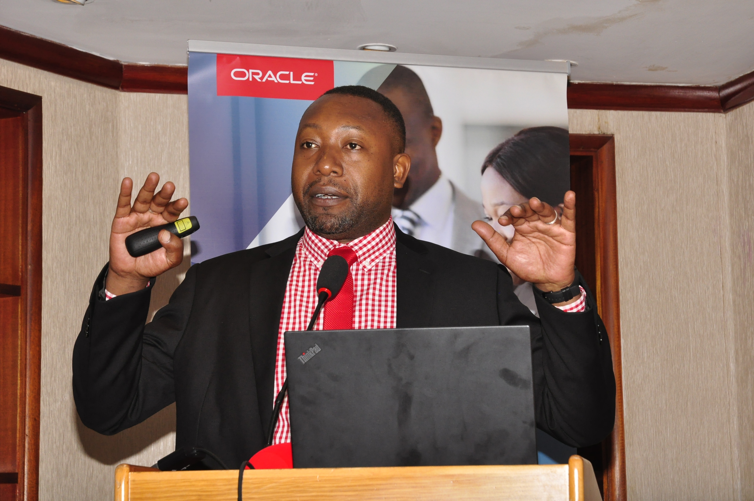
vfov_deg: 12.6
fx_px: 2259
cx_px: 377
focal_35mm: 108
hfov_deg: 18.9
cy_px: 250
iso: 1000
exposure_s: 1/200
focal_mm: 72
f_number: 5.6
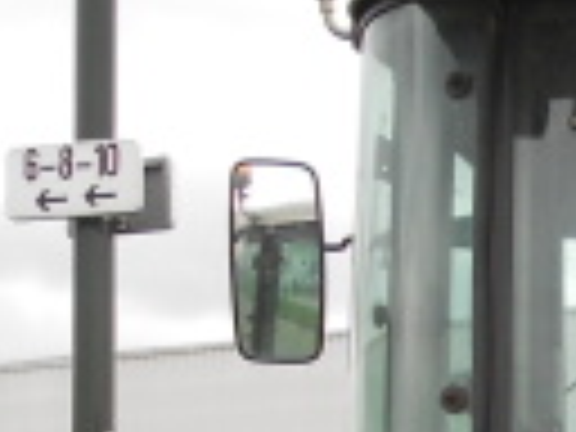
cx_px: 878
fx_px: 2163
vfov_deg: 10.6
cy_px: 810
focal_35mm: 130
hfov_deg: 14.1
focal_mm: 4.6
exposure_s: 1/160
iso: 80
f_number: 3.2
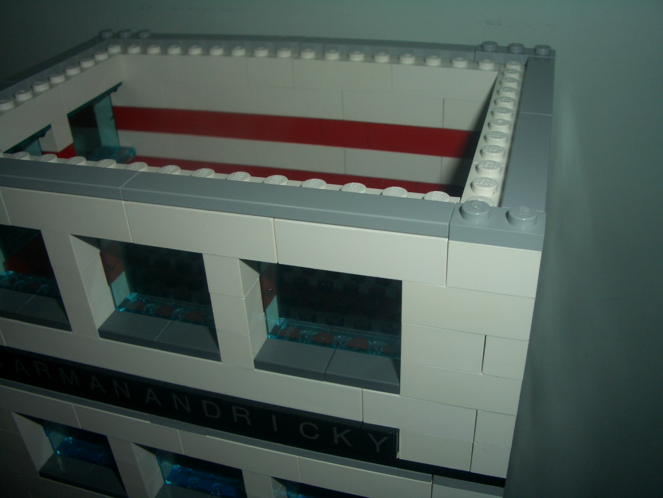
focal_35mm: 35
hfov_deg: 52.6
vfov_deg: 40.7
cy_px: 249
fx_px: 670
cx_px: 332
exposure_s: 1/60
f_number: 4.3
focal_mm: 5.8
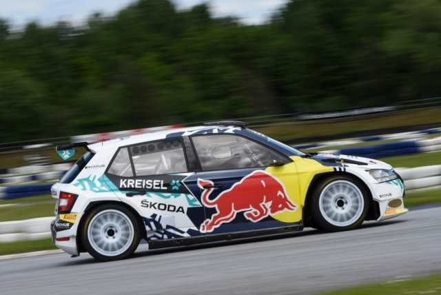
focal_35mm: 138
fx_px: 1692
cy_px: 148
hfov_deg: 14.8
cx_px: 220
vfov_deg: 10.0
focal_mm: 92
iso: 200
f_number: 13
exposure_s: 1/160
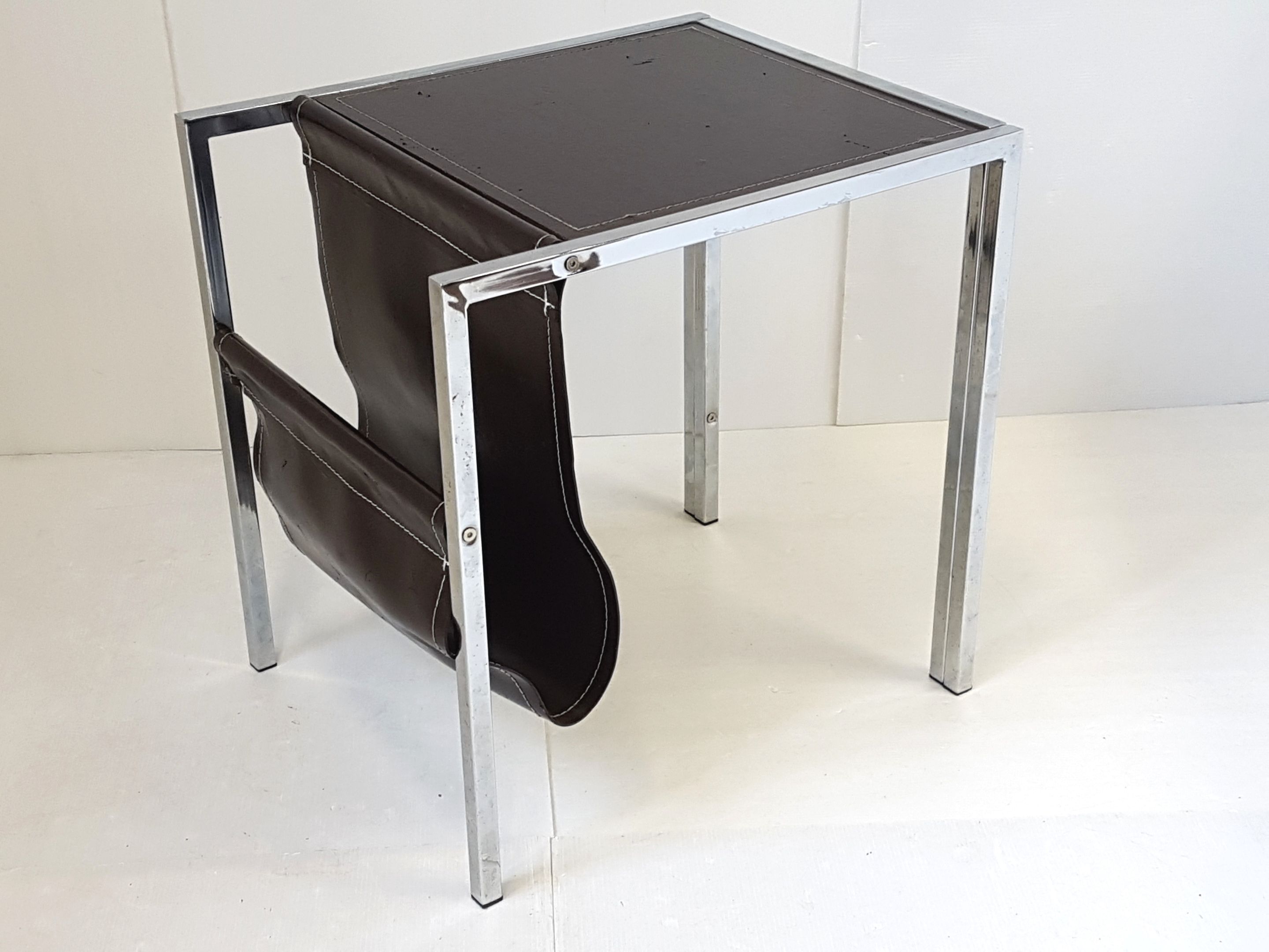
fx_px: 953
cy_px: 476
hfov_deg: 67.3
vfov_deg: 53.1
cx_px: 634
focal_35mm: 26
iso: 80
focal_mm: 4.2
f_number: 1.7
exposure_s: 1/50
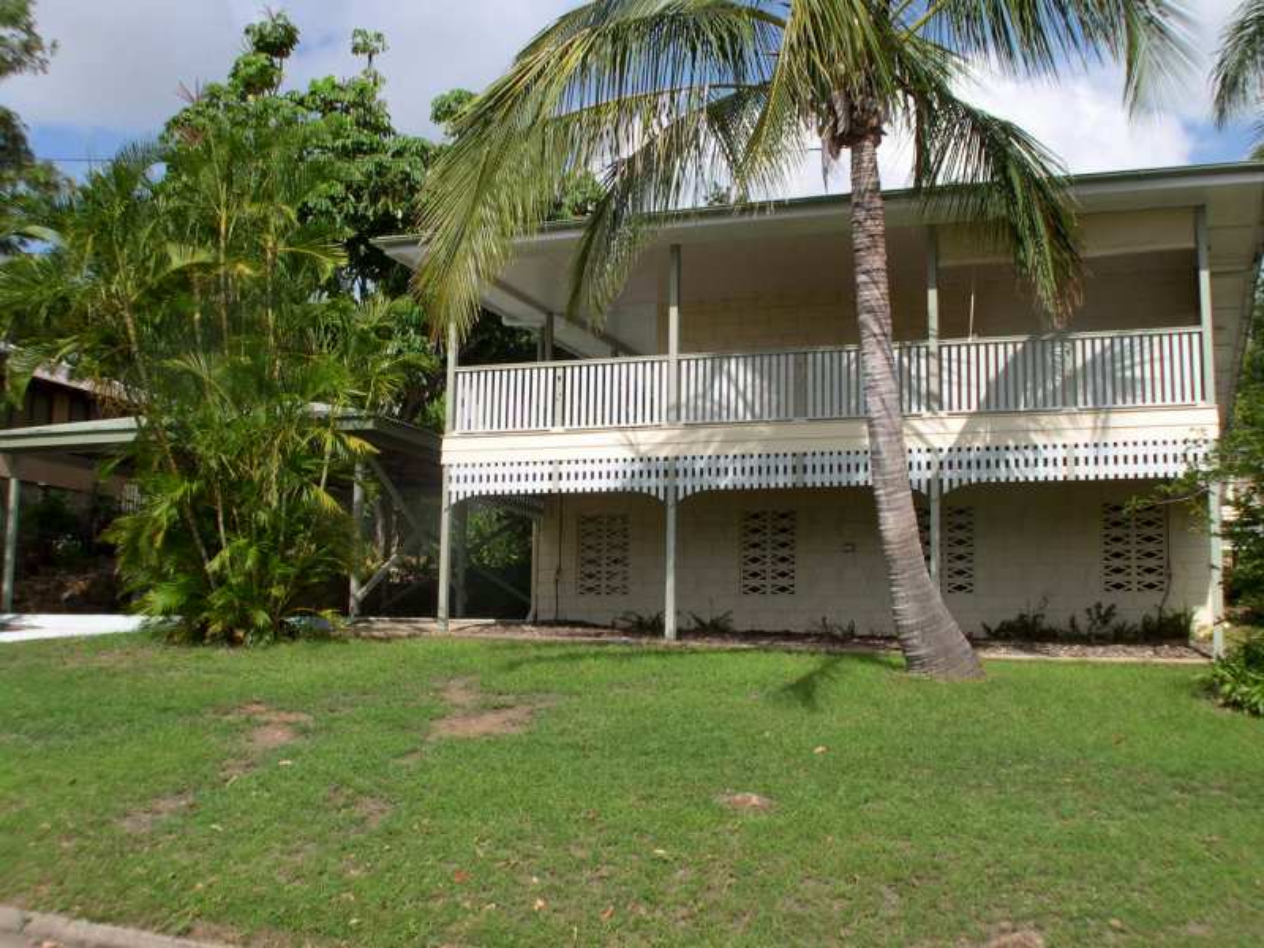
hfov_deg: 33.8
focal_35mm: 57
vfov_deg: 25.7
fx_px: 2081
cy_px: 474
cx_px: 632
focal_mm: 12.2
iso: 100
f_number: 9.2
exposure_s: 1/178
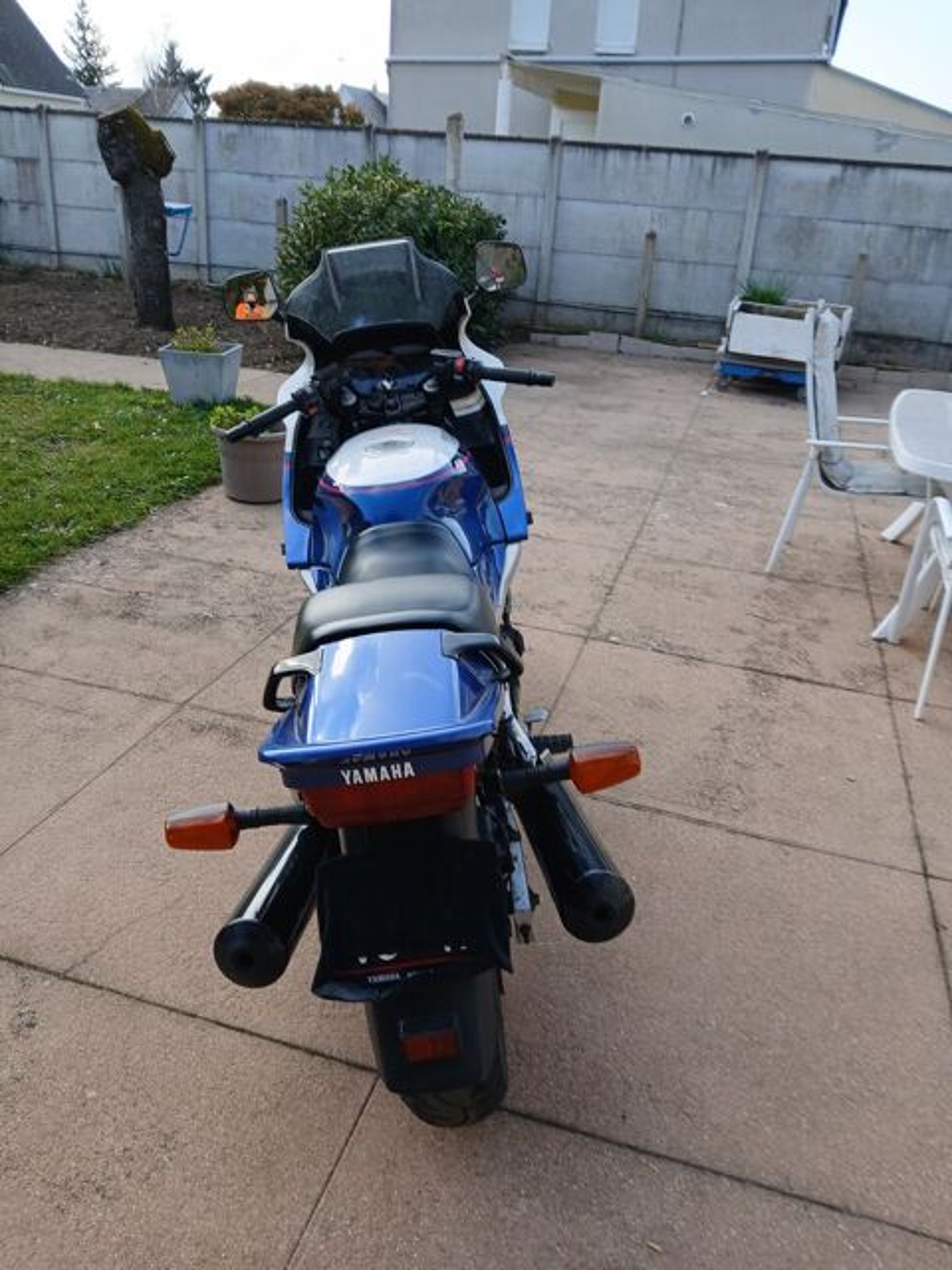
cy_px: 635
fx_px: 953
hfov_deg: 53.1
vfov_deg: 67.3
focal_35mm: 26
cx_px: 476
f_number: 1.8
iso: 20
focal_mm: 3.98
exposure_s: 1/142
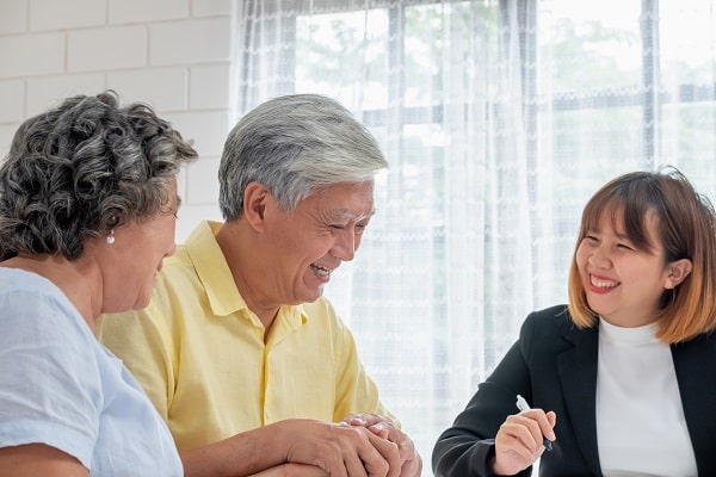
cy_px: 238
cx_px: 358
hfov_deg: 27.0
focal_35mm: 75
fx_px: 1492
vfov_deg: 18.2
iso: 640
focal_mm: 50
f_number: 5.6
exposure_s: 1/80
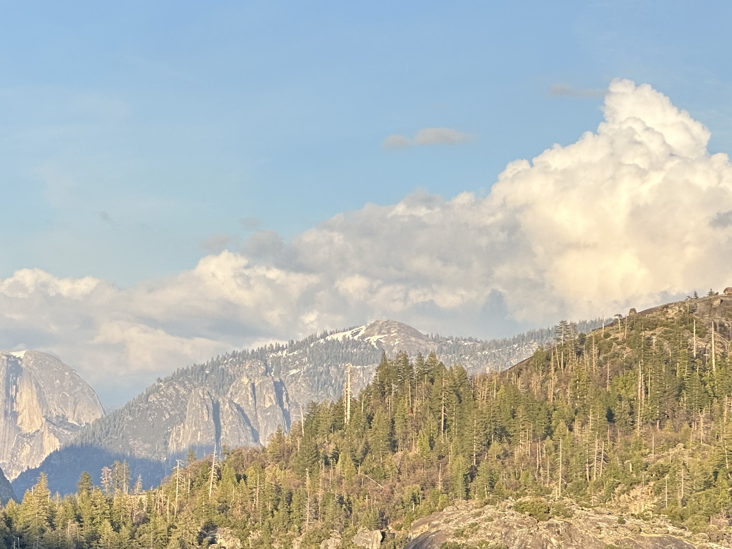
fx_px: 3129
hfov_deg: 13.2
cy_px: 507
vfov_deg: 10.0
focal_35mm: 148
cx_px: 40
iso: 32
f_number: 2.8
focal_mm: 9
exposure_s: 1/252
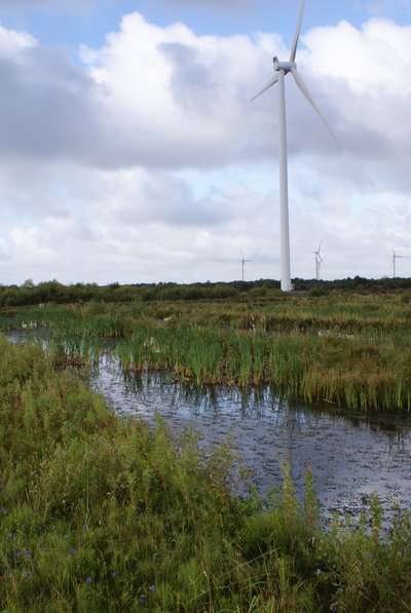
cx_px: 206
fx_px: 717
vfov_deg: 46.3
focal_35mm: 42
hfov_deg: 32.0
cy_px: 306
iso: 100
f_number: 9
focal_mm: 28
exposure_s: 1/100
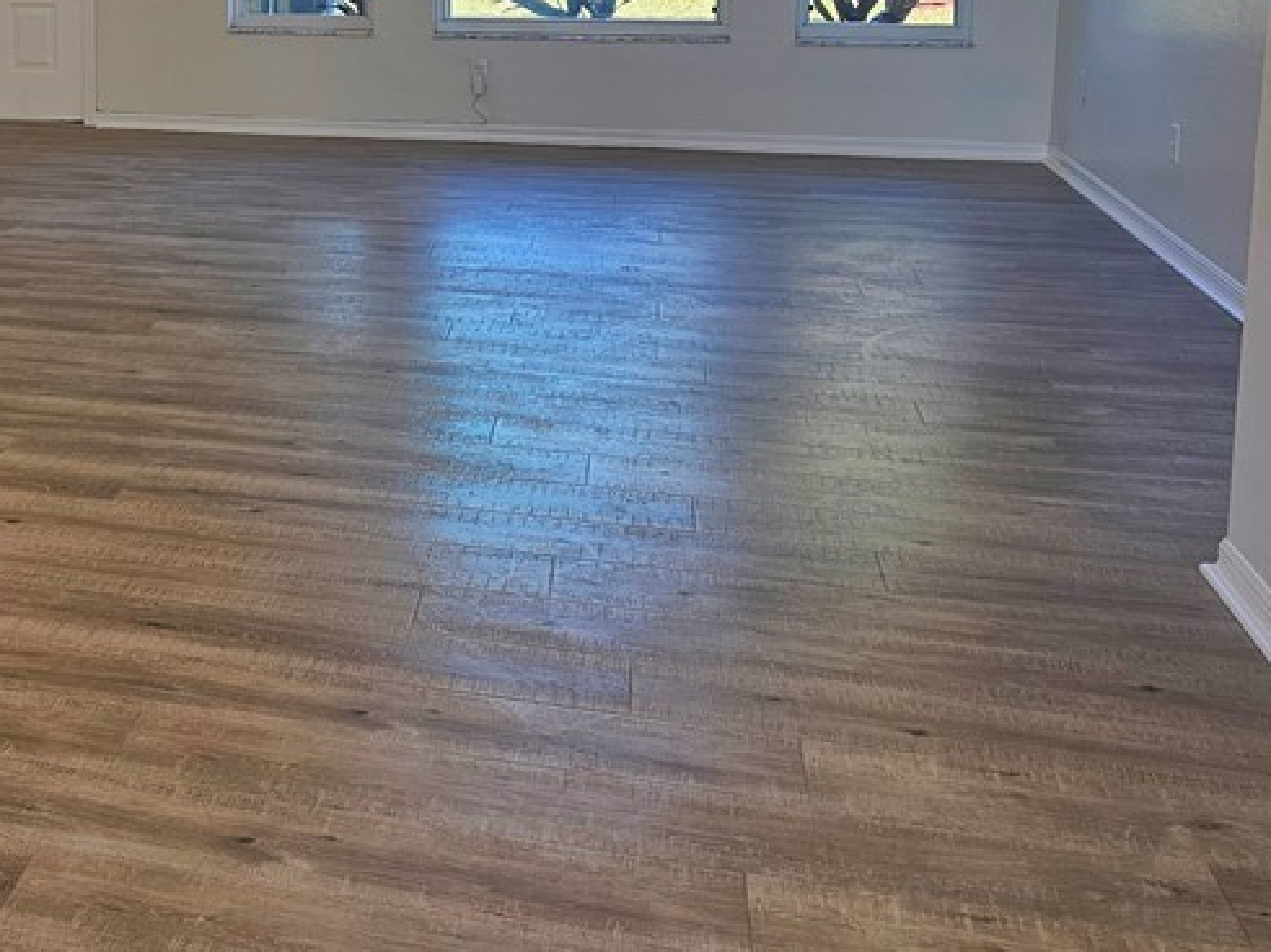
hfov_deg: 36.8
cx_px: 93
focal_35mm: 48
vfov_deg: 29.0
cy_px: 91
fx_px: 1762
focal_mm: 6.3
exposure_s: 1/120
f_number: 1.7
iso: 25
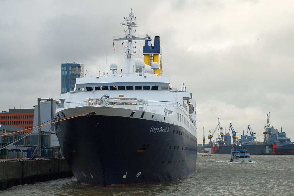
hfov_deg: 27.0
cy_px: 98
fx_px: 613
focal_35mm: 75
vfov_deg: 18.2
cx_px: 147
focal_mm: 50
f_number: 5
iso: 200
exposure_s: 1/60
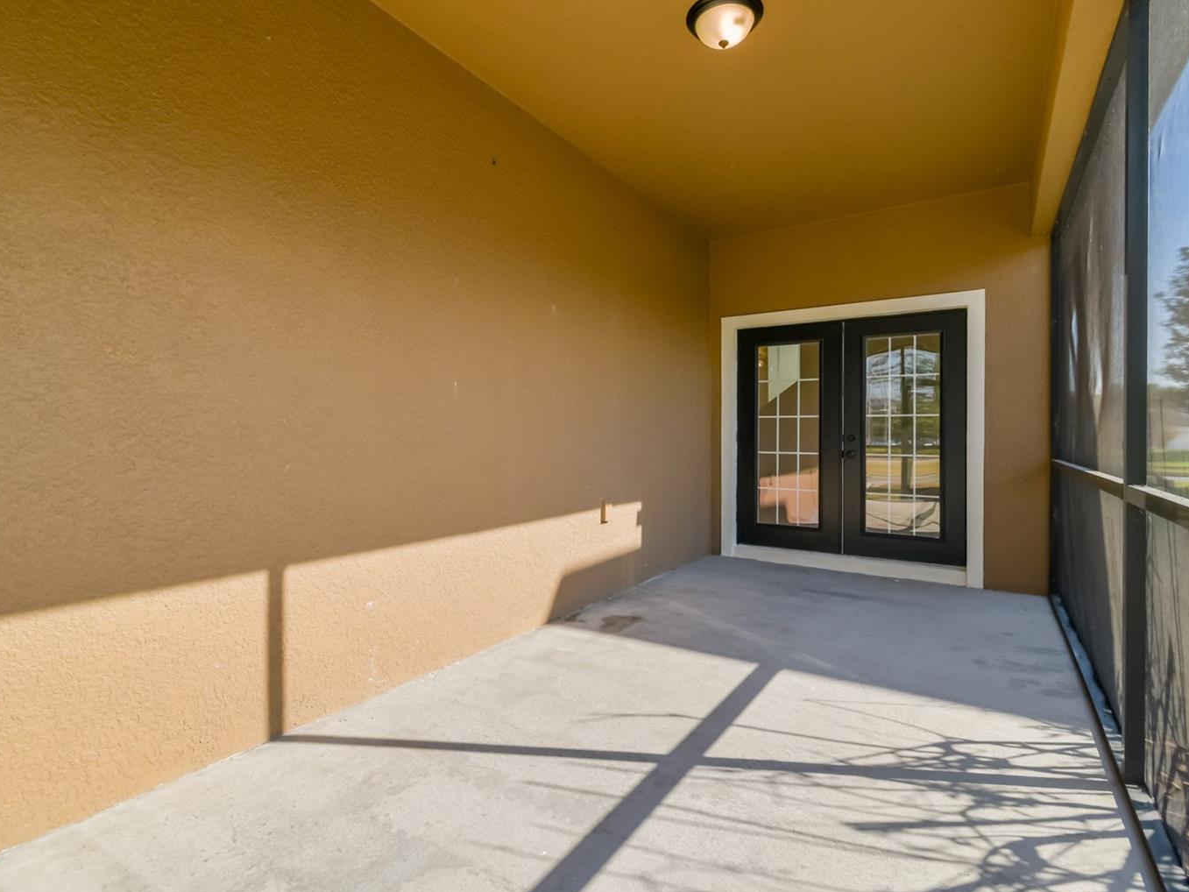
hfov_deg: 91.0
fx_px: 584
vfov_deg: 74.7
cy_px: 439
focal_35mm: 17
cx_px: 578
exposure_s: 1/80
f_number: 8
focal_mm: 10
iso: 100
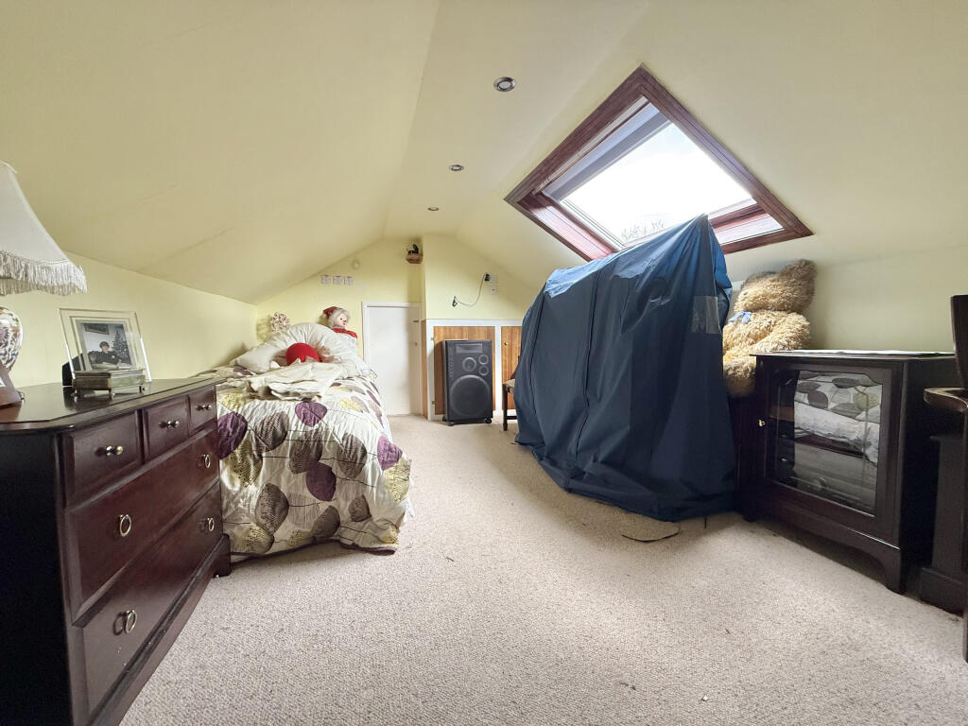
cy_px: 363
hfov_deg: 102.1
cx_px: 484
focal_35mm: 14
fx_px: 391
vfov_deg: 85.7
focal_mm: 2.22
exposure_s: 1/99
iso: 250
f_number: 2.2
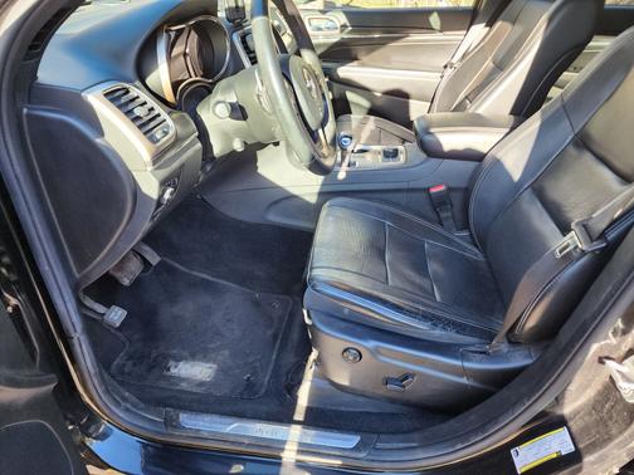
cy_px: 238
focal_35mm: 23
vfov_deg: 58.9
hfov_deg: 73.9
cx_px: 317
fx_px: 421
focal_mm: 6.4
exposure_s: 1/180
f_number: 1.8
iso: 160
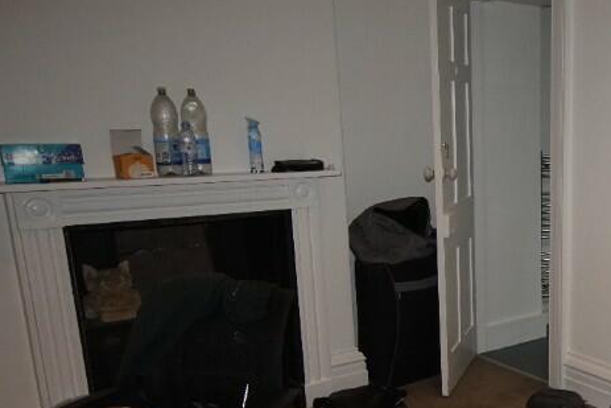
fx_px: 732
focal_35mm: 43
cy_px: 298
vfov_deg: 30.7
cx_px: 563
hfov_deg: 41.3
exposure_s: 1/125
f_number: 4.5
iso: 800
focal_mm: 13
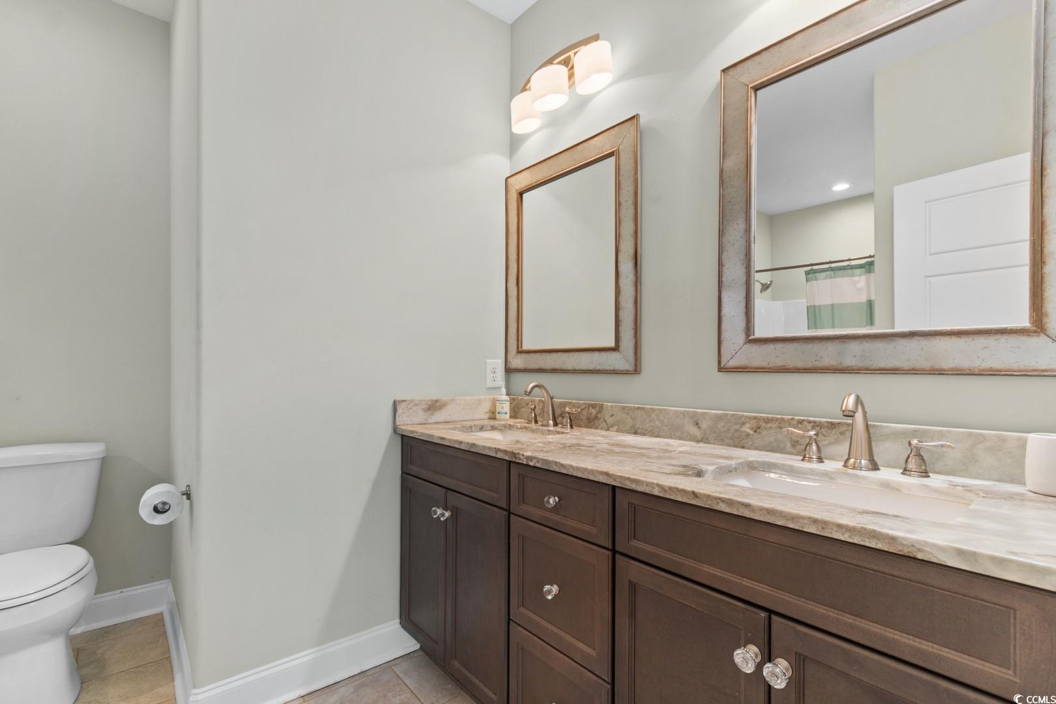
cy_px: 352
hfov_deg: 100.4
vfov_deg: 77.3
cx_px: 528
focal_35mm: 15
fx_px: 440
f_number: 4.5
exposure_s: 1/3
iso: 100
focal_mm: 10
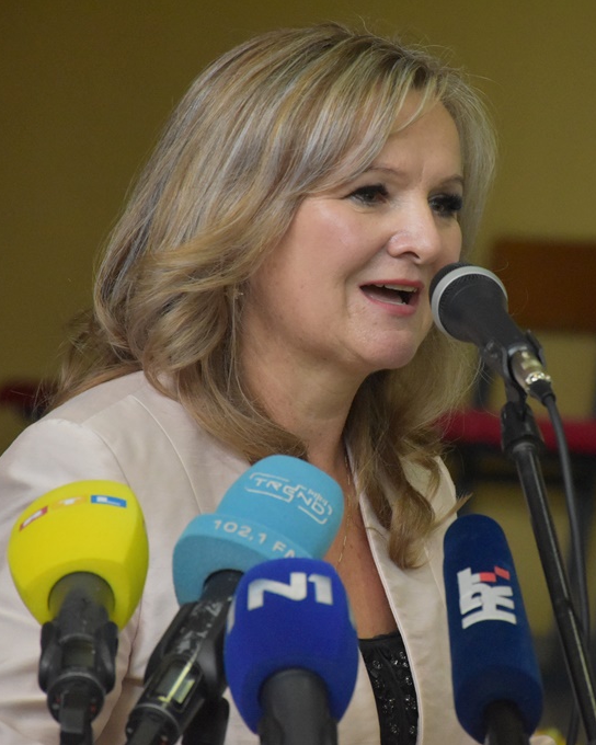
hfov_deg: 5.2
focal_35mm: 297
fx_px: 6549
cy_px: 372
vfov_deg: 6.5
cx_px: 408
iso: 3600
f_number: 5.6
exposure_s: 1/250
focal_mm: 140
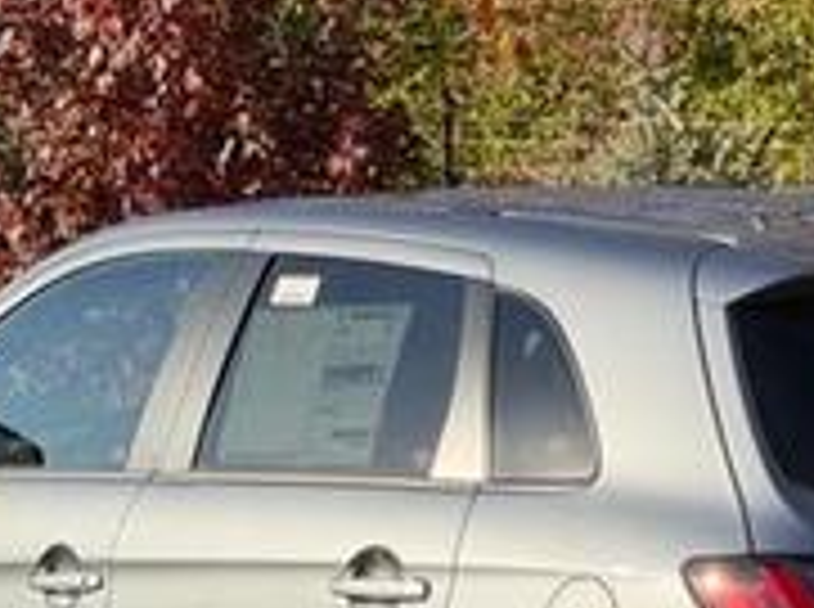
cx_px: 567
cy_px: 743
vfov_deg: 10.8
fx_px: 3145
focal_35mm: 134
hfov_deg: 14.7
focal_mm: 6.76
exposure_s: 1/3891
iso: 100
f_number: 1.78
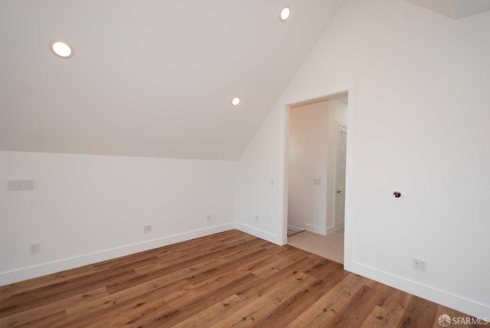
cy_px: 164
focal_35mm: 15
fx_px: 204
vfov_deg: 77.5
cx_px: 245
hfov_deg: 100.3
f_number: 4.5
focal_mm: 10
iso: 400
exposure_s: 1/200
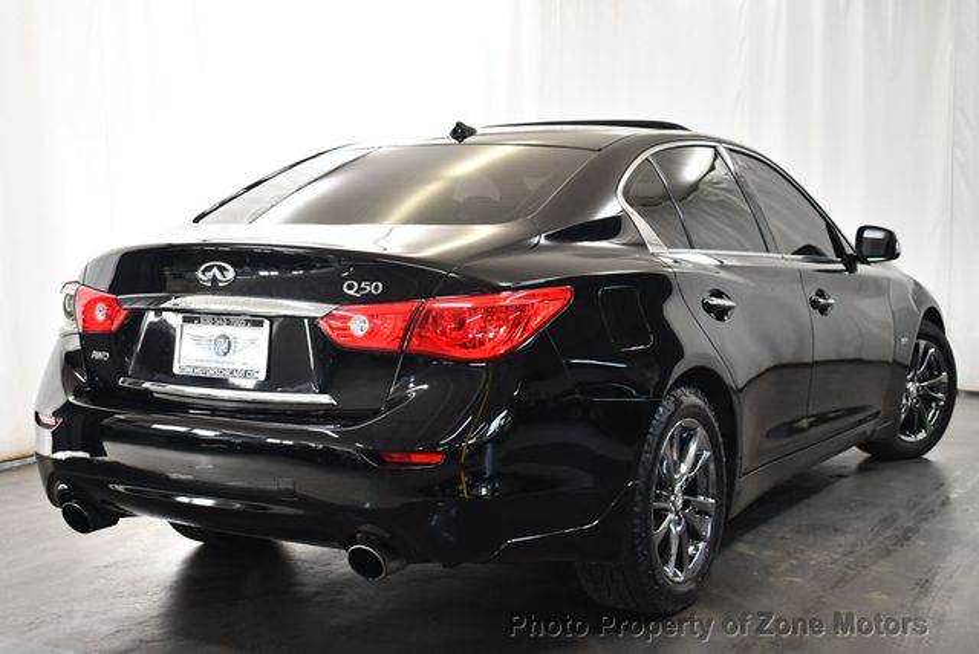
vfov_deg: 26.0
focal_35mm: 52
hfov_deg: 38.2
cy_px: 327
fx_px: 1415
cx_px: 490
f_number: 4
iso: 1000
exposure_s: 1/125
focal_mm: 26
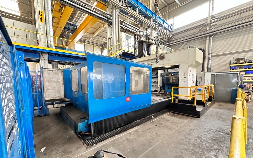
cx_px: 126
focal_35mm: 15
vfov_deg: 74.4
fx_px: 103
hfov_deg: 101.5
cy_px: 90
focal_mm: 2.22
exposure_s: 1/55
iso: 400
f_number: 2.2
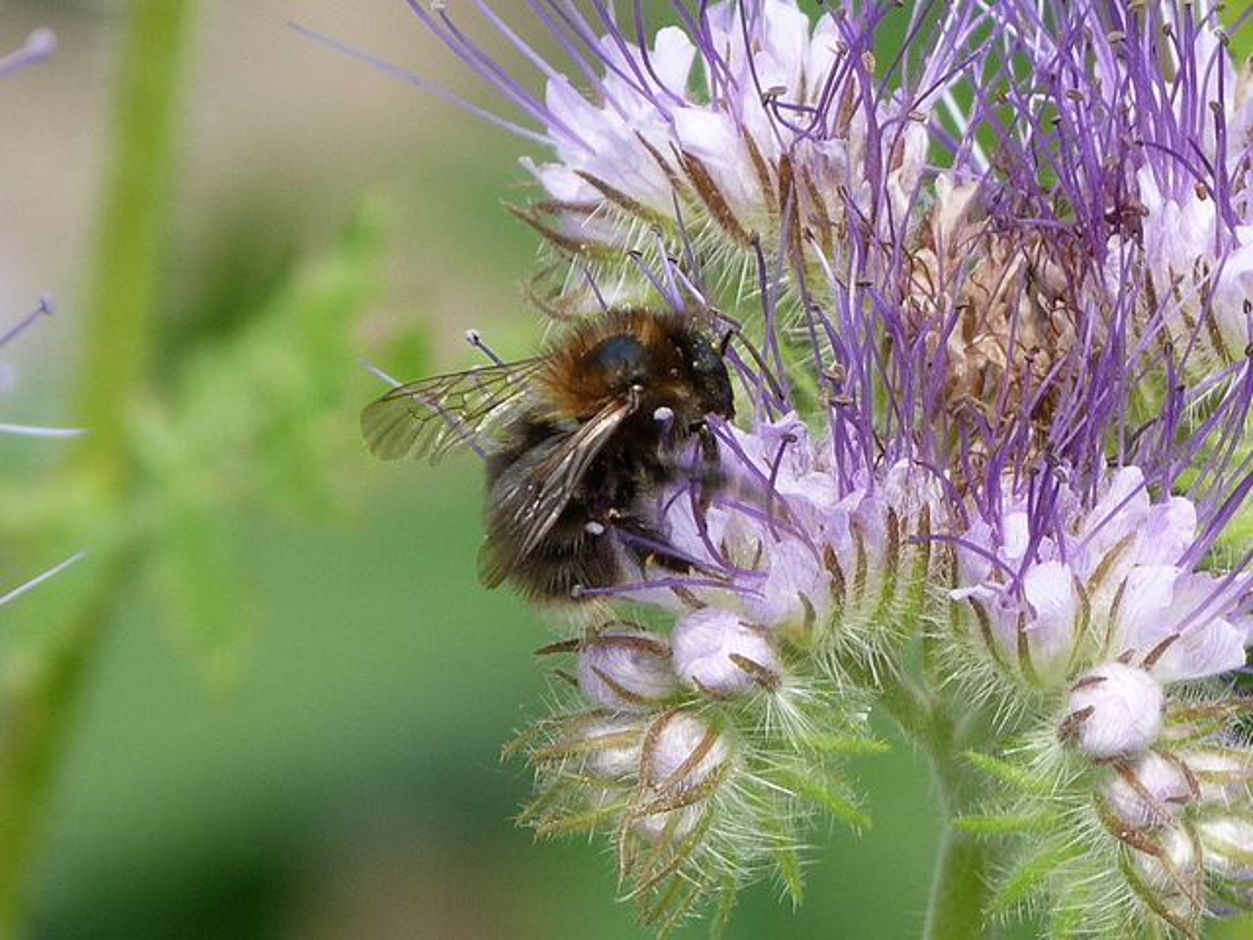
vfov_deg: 1.9
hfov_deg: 2.5
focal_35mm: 799
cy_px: 470
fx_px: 28922
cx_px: 626
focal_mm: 108
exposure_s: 1/200
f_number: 5.2
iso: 80
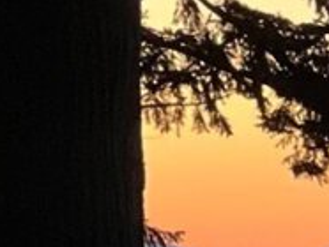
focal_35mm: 579
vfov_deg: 2.6
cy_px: 134
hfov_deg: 3.4
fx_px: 5510
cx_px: 212
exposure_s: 1/40
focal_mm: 9
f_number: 2.8
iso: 400
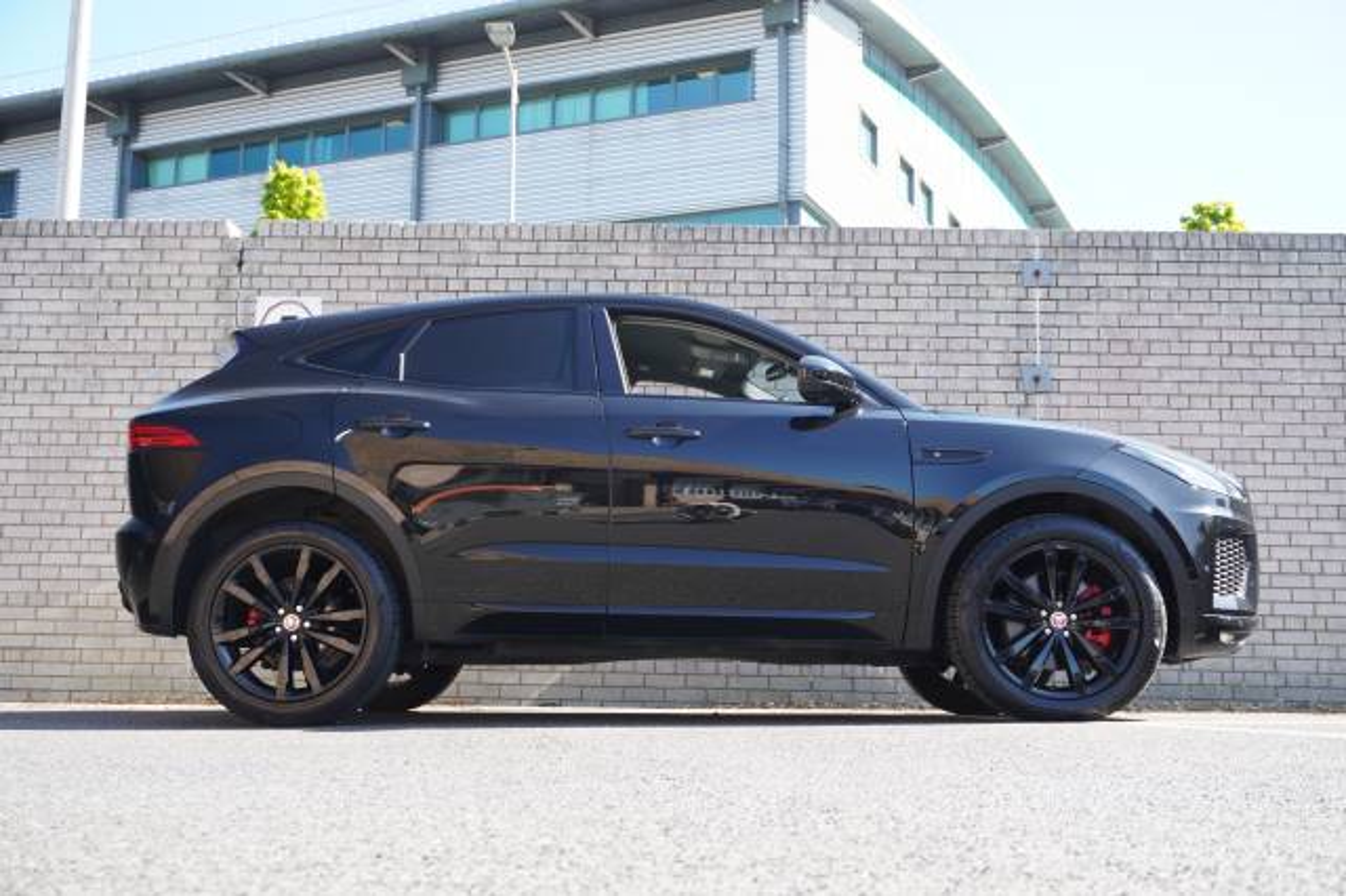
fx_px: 1569
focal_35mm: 42
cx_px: 673
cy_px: 448
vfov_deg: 31.9
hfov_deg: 46.4
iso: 250
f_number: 5.6
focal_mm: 28
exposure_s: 1/100
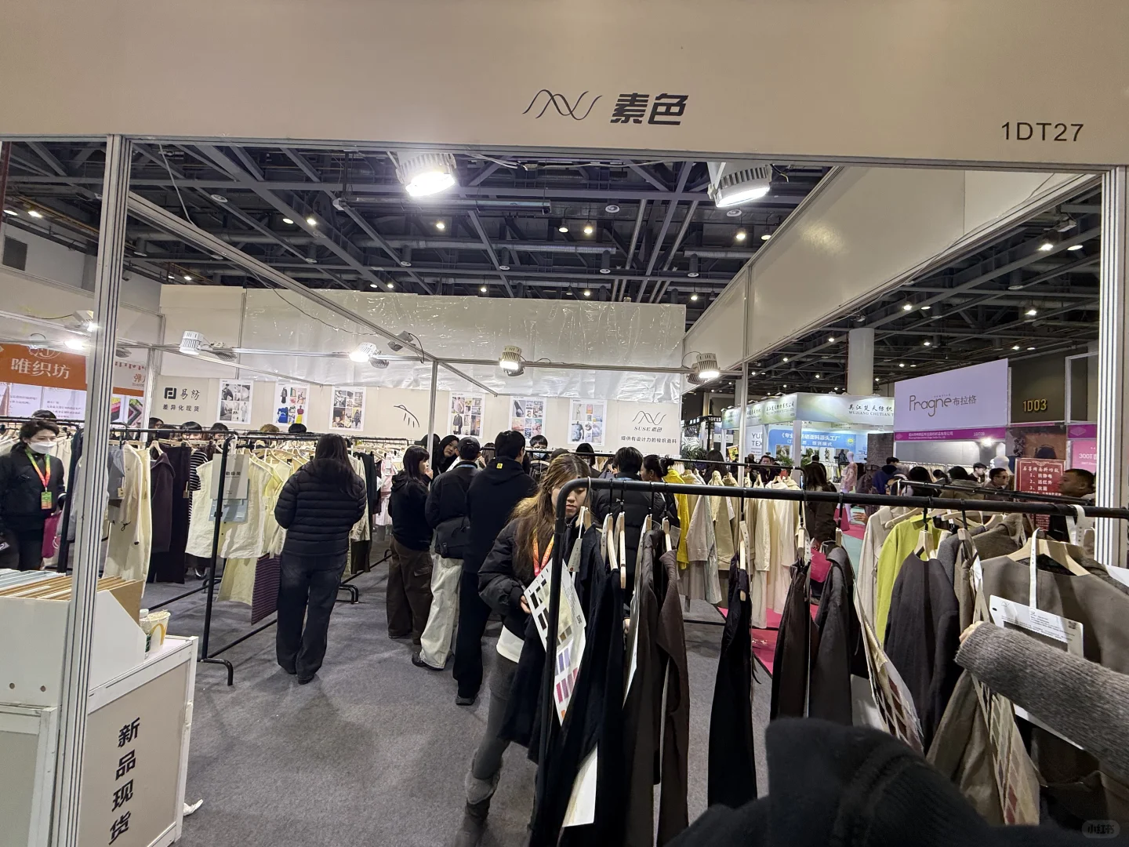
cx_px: 564
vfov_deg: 85.7
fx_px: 457
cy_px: 424
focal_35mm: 14
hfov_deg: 102.1
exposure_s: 1/100
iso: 100
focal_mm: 2.22
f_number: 2.2
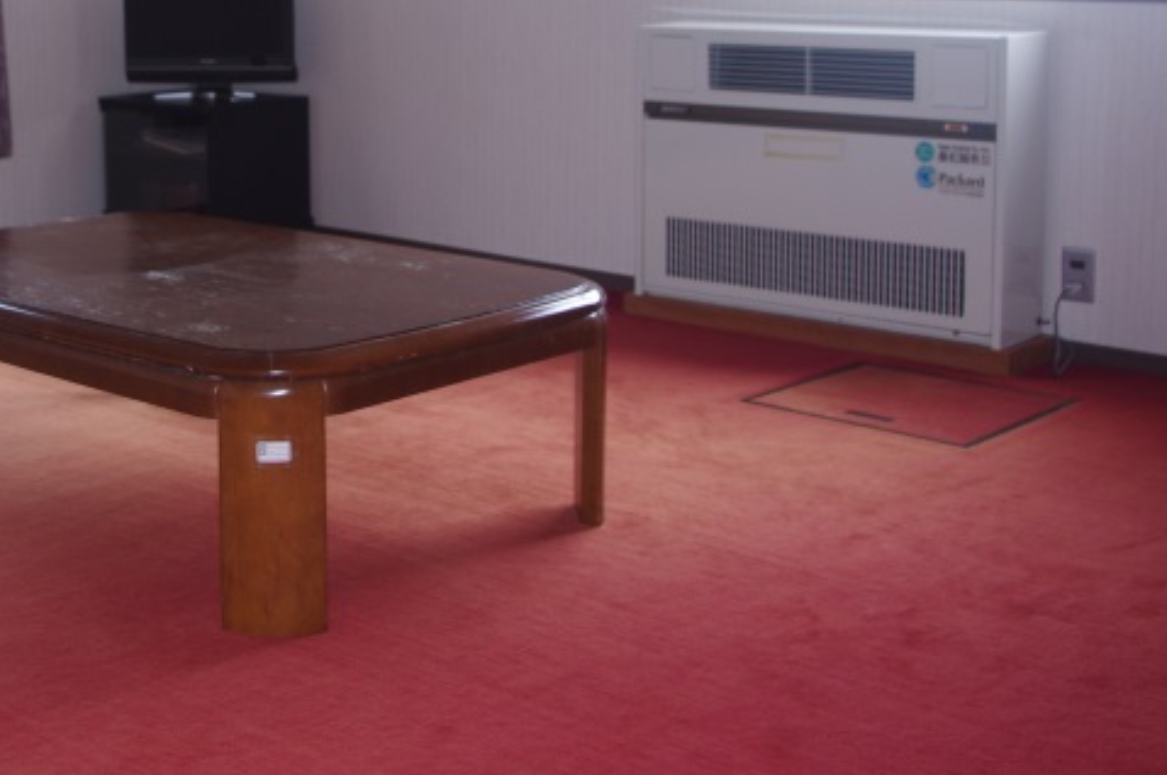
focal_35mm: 52
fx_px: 1683
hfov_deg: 37.3
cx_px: 287
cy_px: 156
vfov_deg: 25.5
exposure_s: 1/40
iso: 200
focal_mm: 21.25
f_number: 4
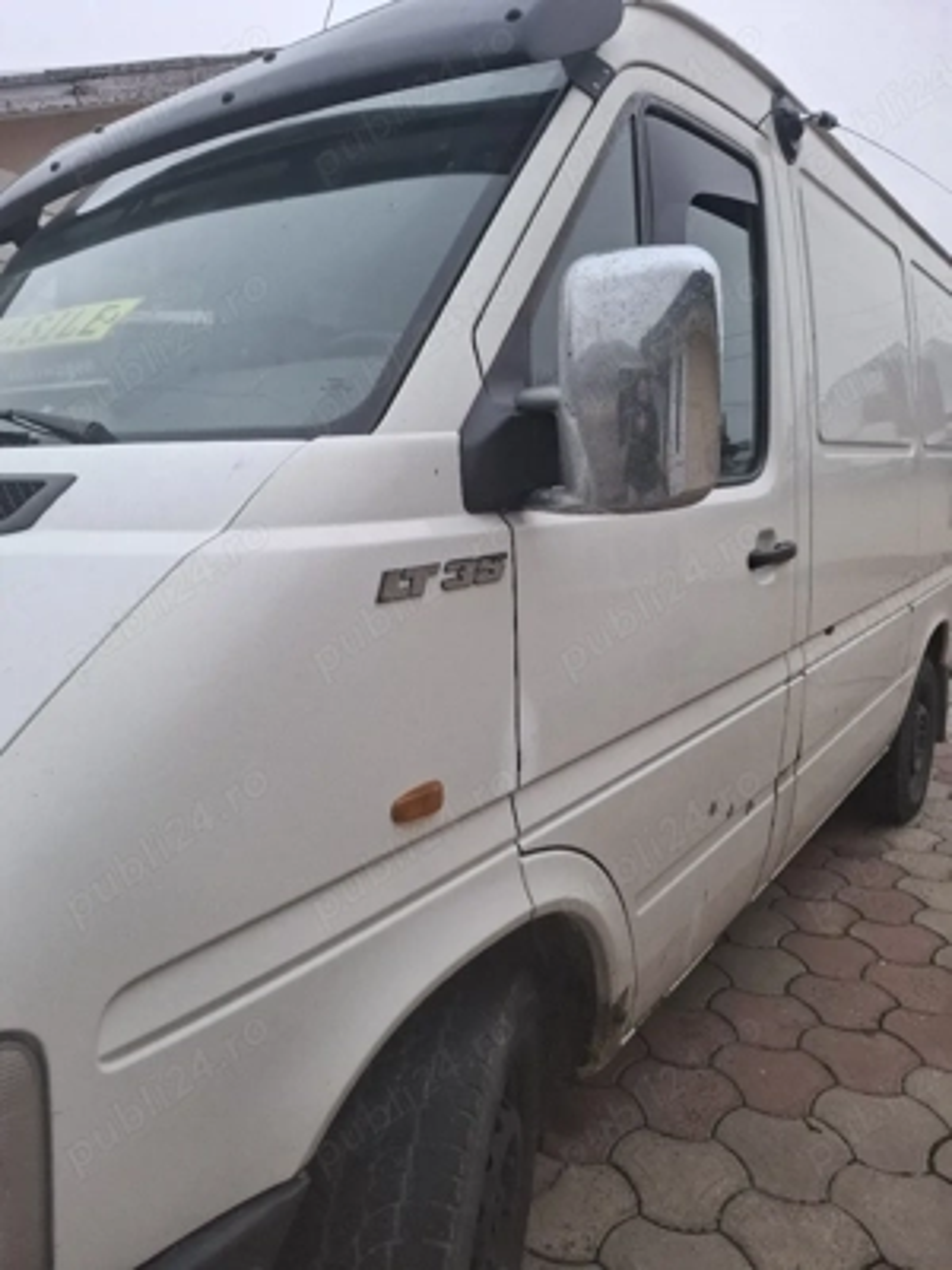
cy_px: 635
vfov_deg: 73.9
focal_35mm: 23
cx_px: 476
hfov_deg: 58.9
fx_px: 843
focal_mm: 5.54
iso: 50
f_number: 1.8
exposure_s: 1/106
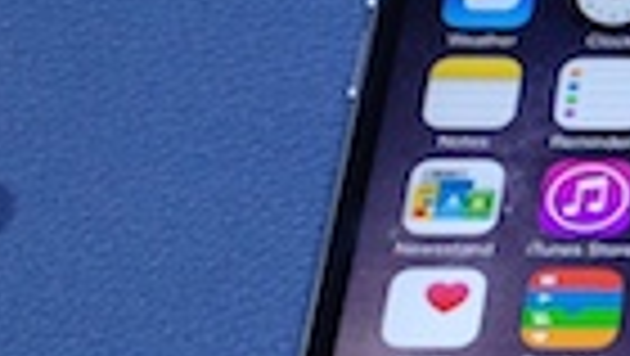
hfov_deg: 11.0
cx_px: 1102
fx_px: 3059
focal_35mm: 183
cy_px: 117
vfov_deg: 6.6
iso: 64
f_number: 2.4
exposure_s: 1/40
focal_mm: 4.28
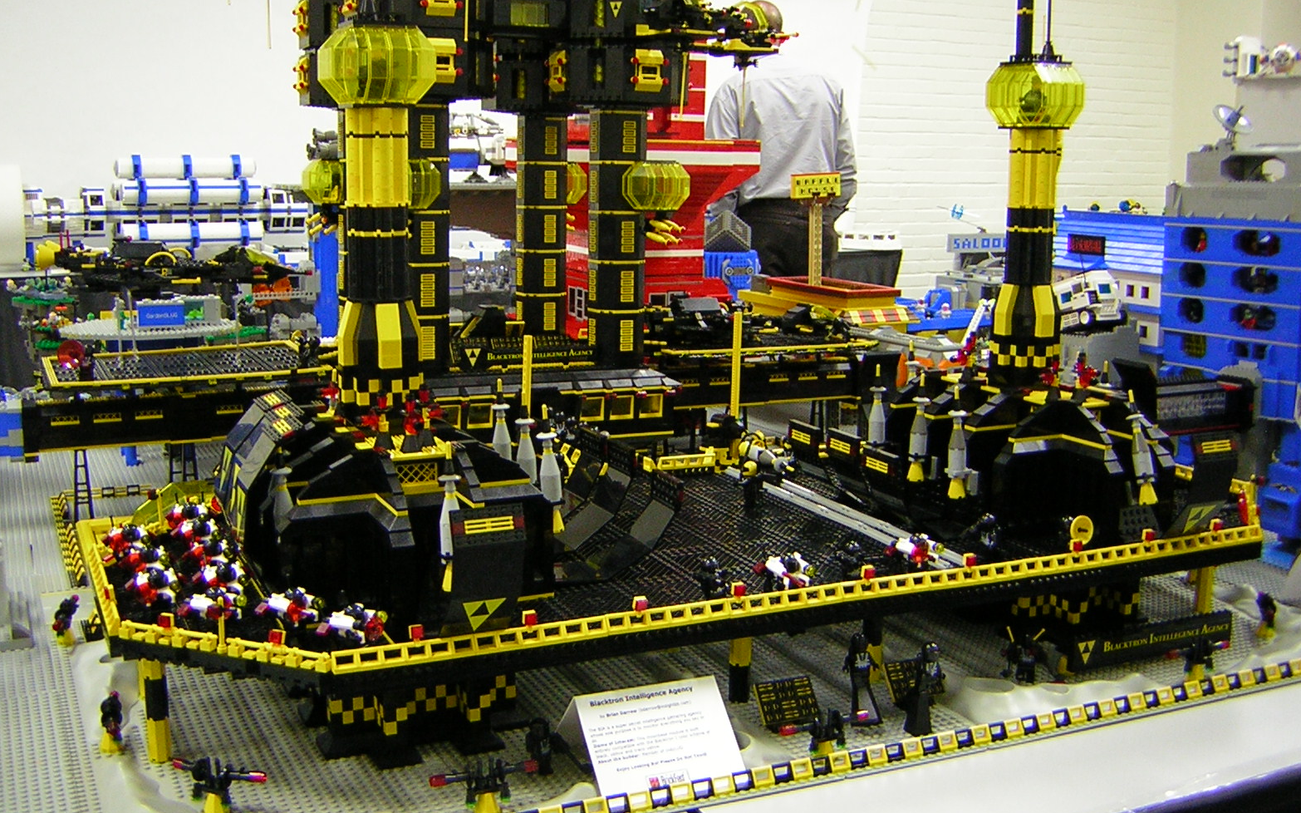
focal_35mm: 39
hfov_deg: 50.4
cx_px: 644
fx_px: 1383
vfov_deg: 32.7
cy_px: 392
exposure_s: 1/5.7
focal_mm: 4.7
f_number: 2.6
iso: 80
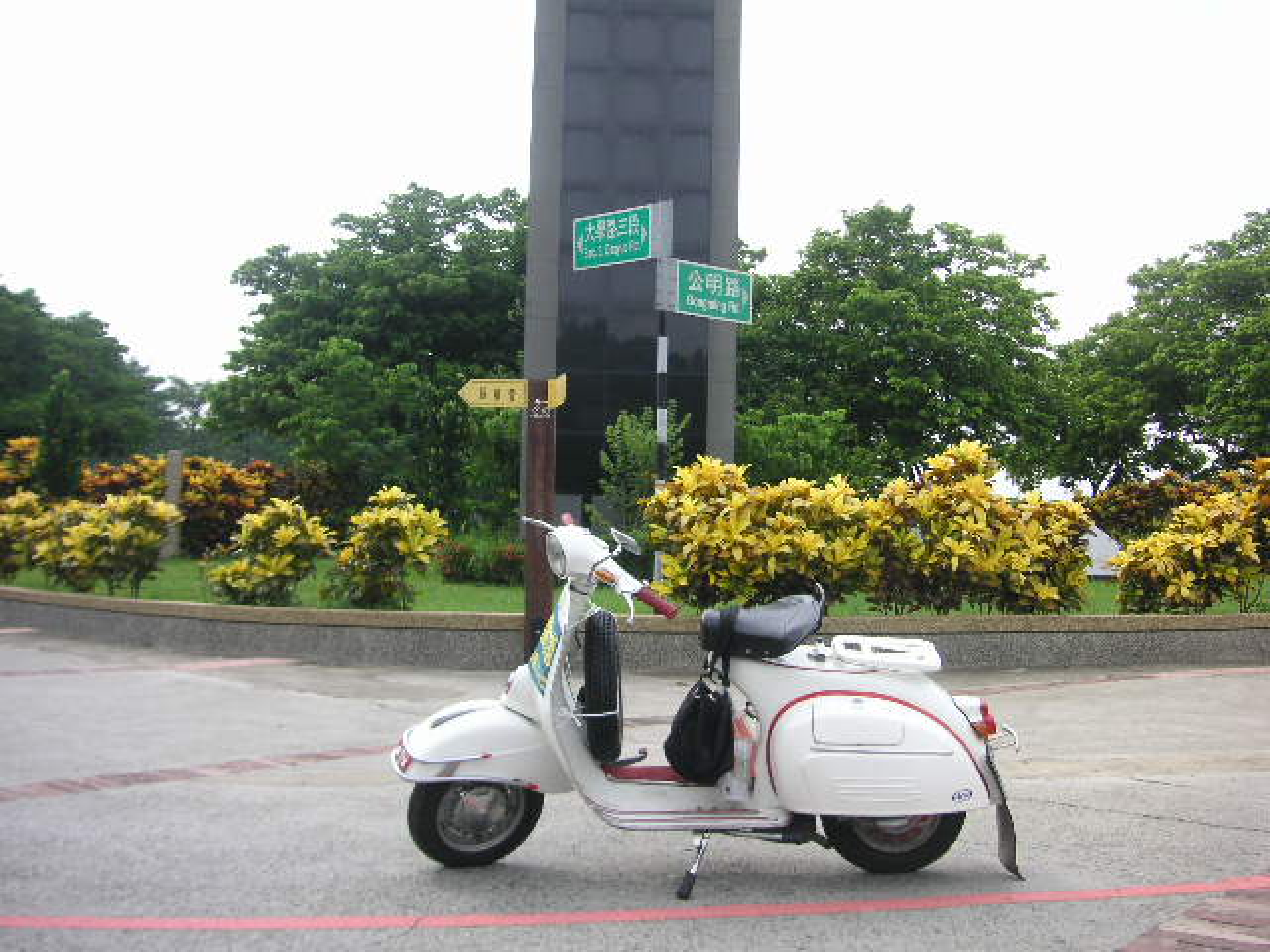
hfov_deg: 50.1
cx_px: 635
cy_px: 476
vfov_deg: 38.7
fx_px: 1357
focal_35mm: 37
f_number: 2.8
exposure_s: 1/750
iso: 50
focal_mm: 6.1
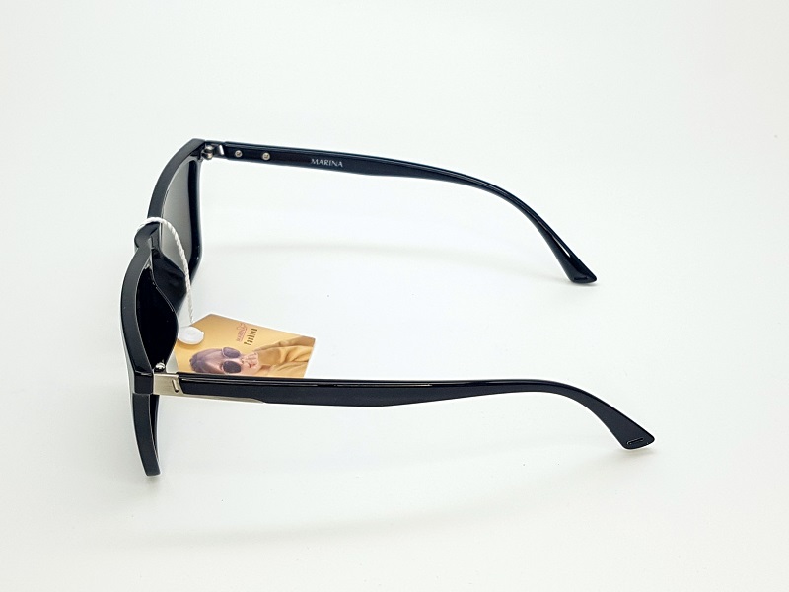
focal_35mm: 26
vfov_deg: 53.1
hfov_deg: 67.3
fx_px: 593
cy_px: 296
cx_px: 394
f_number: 1.7
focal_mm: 4.2
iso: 50
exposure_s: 1/157
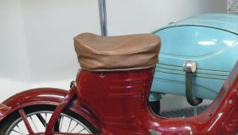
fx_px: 442
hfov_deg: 29.4
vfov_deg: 17.2
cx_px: 195
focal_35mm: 70
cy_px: 89
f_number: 2.8
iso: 400
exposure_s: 1/40
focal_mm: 7.4
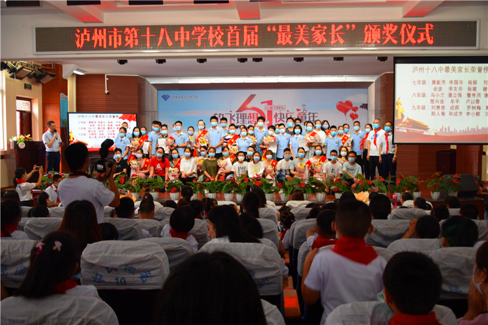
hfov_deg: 53.1
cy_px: 162
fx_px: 488
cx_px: 244
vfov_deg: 36.9
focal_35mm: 36
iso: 100
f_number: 3.8
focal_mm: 24
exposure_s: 1/15
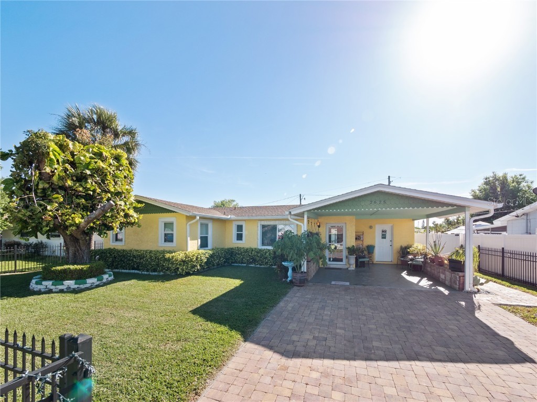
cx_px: 268
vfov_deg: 85.7
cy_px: 201
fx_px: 217
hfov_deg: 102.1
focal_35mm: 14
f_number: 6.3
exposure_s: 1/320
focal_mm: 7
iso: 200
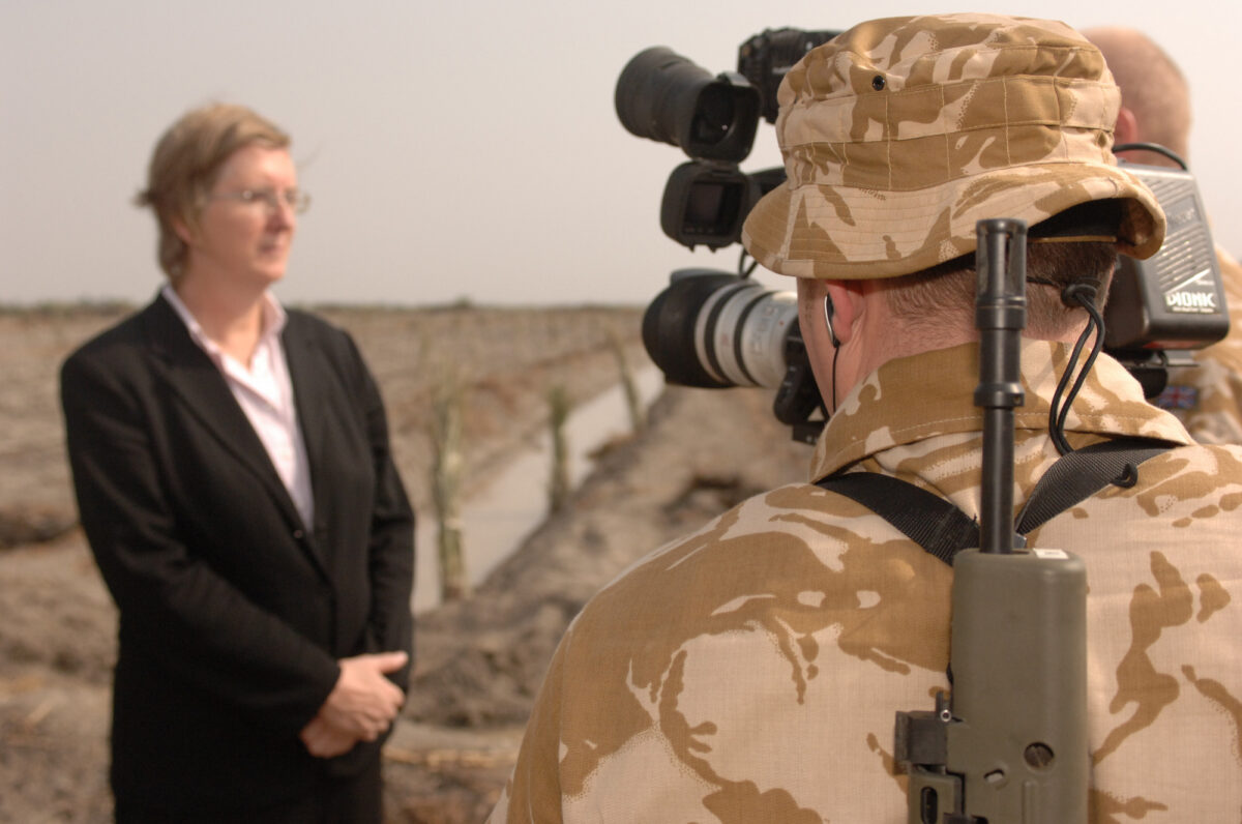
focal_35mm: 42
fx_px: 1447
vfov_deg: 31.8
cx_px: 621
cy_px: 412
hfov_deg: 46.5
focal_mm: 28
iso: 500
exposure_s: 1/5000
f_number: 4
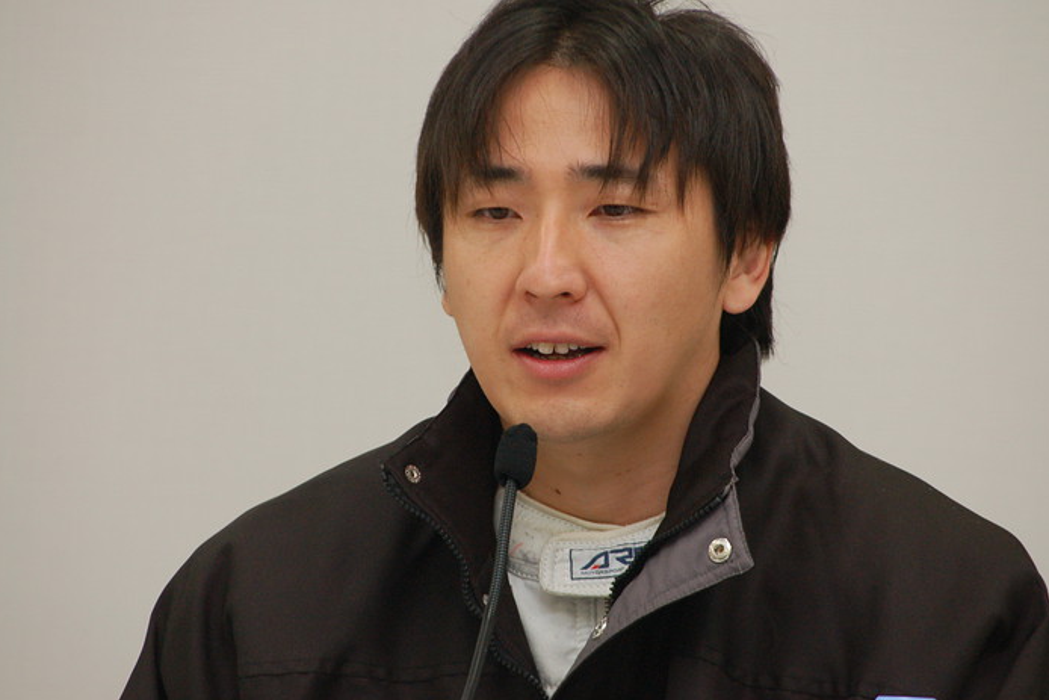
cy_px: 339
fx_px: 8160
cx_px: 537
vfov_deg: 4.9
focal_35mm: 280
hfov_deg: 7.4
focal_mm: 180
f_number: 8
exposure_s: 1/60
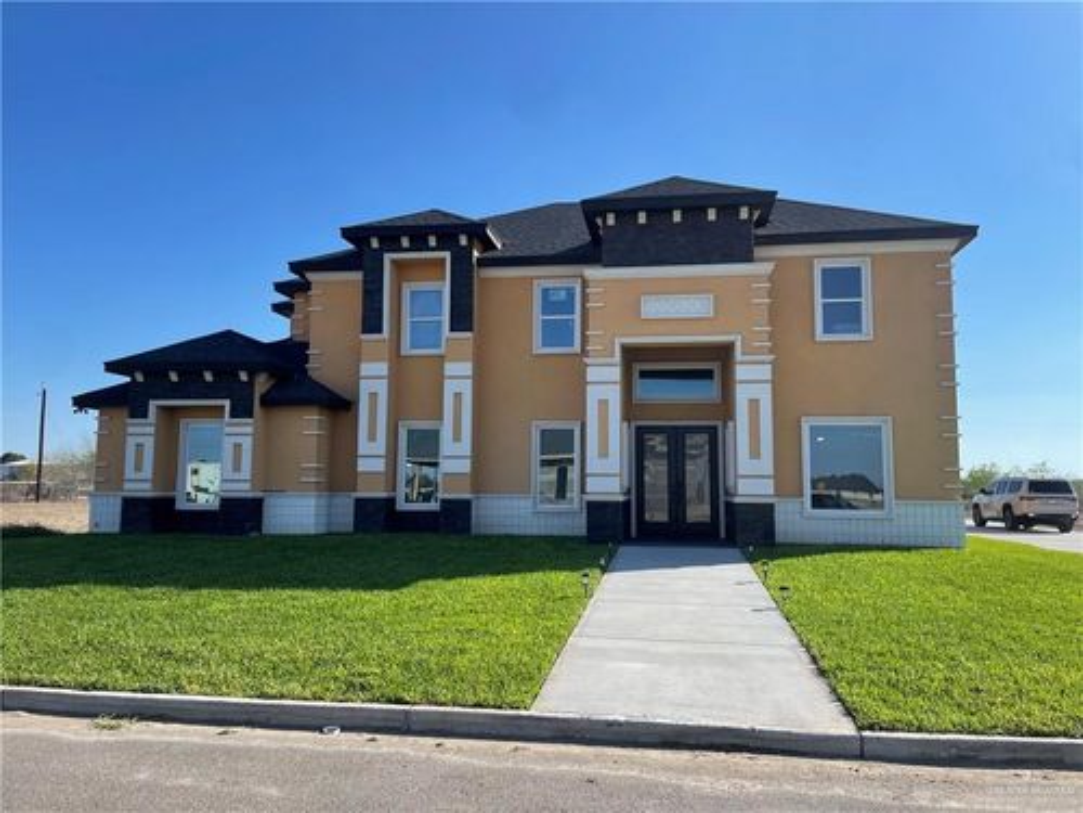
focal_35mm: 26
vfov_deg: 53.1
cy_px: 406
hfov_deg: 67.3
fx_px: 813
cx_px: 542
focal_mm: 4.2
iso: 32
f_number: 1.6
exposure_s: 1/2959
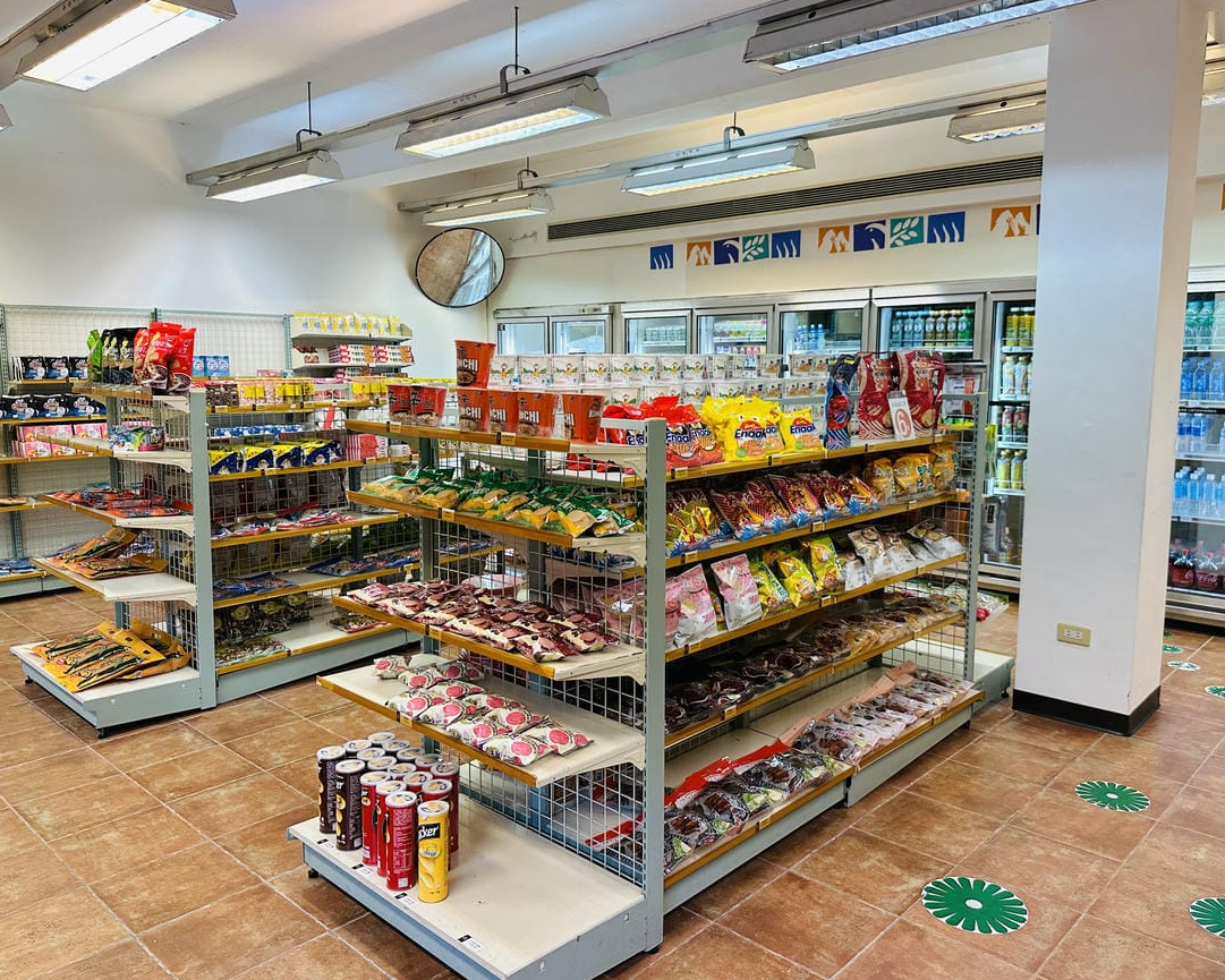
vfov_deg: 54.9
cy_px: 479
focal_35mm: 26
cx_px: 637
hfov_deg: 66.0
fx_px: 943
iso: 200
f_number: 1.78
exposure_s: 1/120
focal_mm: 6.86
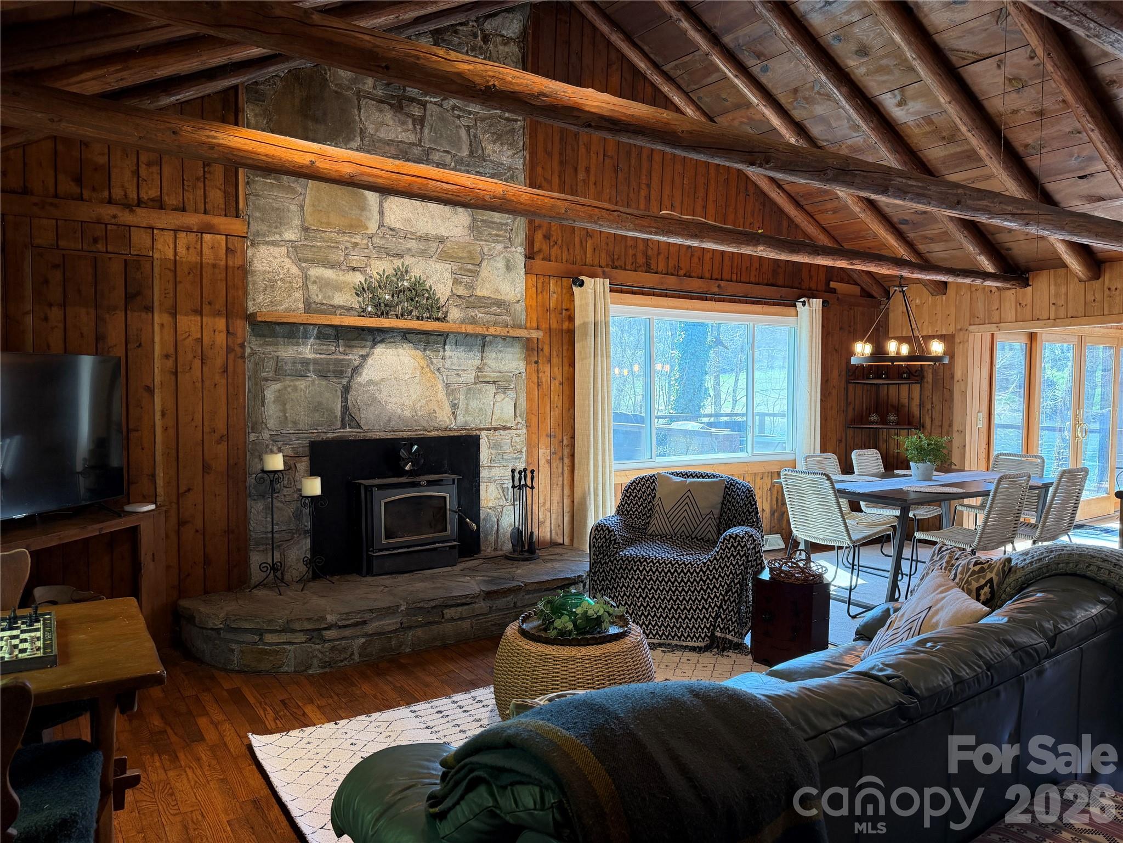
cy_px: 422
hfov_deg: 71.6
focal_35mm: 24
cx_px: 562
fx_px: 779
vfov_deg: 56.8
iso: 250
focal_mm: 6.76
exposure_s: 1/120
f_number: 1.78
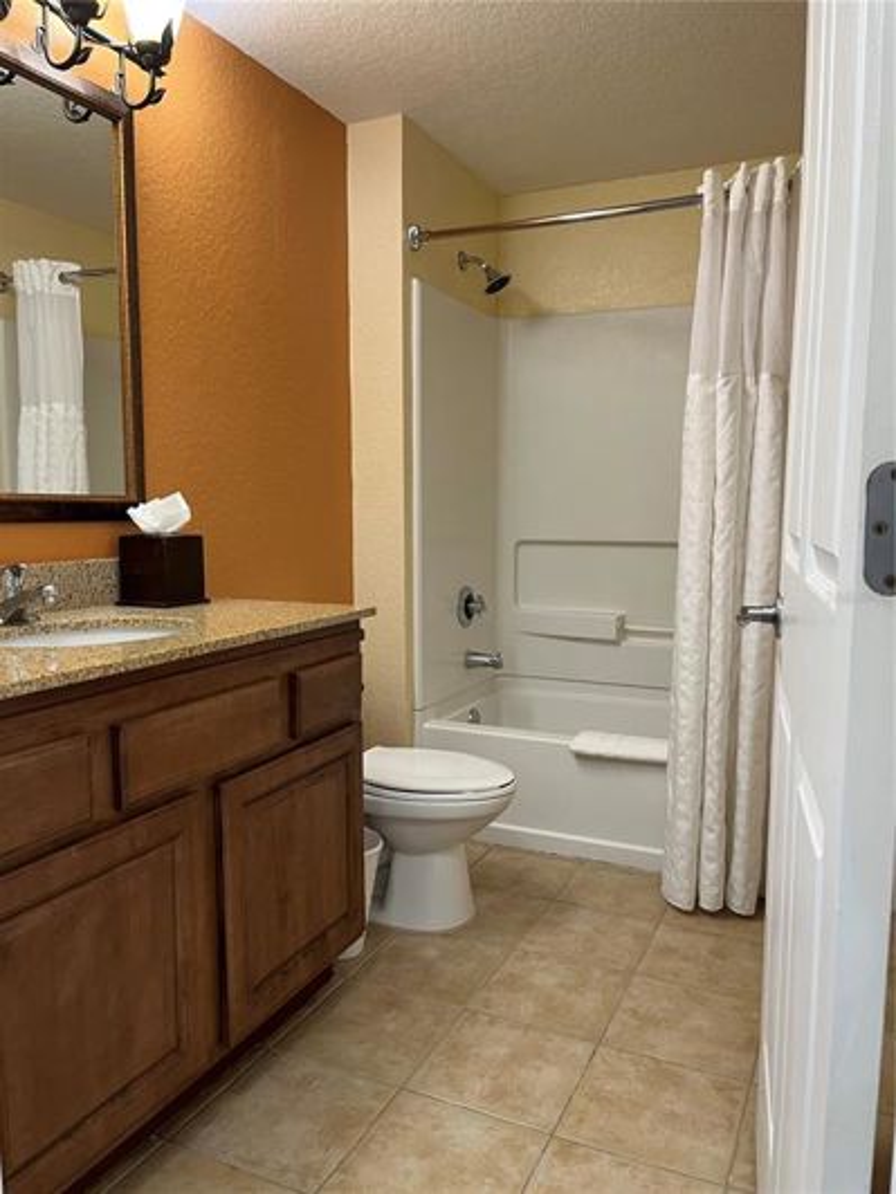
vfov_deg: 67.3
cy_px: 597
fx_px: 897
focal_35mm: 26
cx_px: 448
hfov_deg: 53.1
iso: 100
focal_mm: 5.1
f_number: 1.6
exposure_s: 1/60
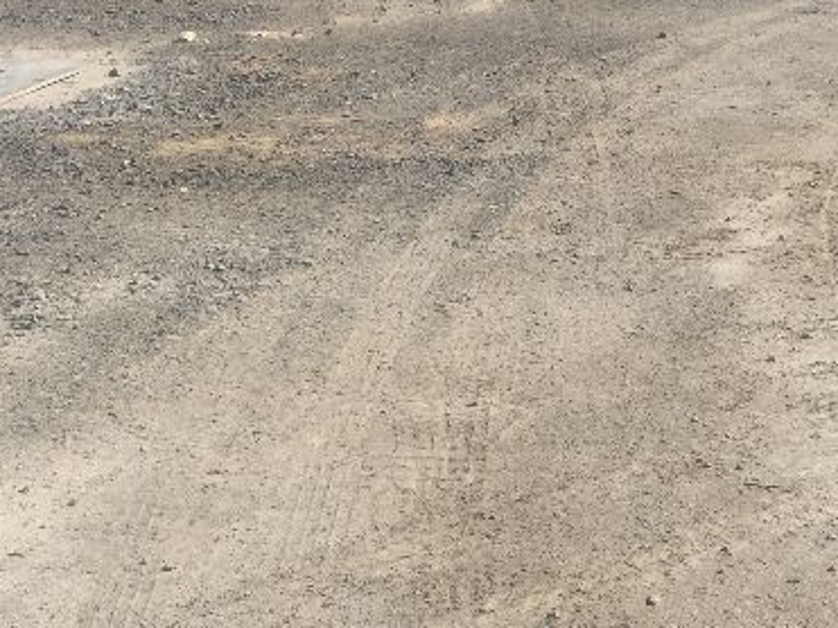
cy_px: 323
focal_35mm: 75
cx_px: 770
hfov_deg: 25.1
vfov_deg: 19.6
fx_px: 1815
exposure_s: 1/3300
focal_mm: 4.15
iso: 32
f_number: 2.2
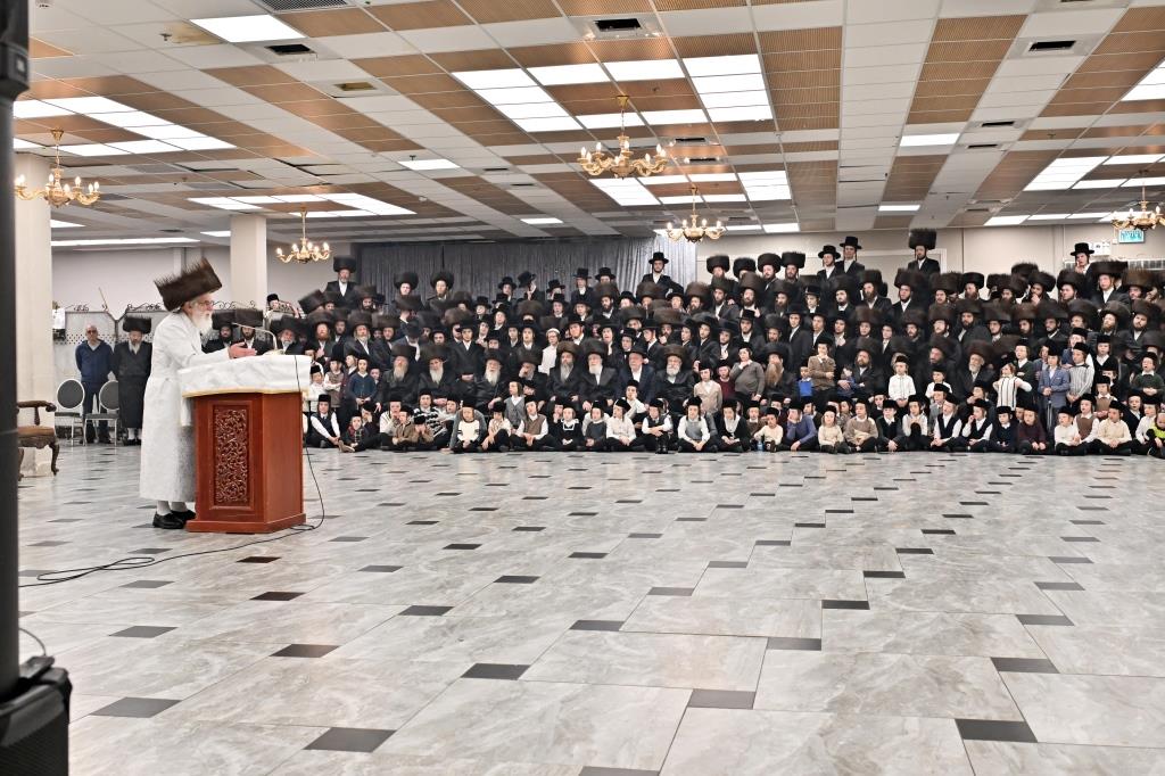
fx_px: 1165
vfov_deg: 36.8
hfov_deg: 53.1
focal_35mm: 36
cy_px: 388
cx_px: 582
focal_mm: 24
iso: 640
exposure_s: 1/400
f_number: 4
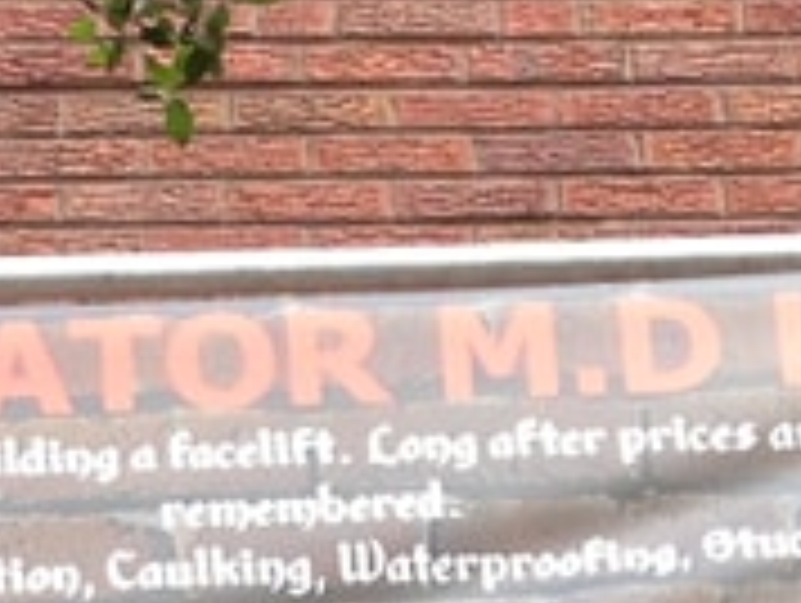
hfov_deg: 8.0
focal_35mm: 247
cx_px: 317
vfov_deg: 5.9
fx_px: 5723
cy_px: 1022
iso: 50
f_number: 2.4
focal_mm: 4.13
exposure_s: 1/339
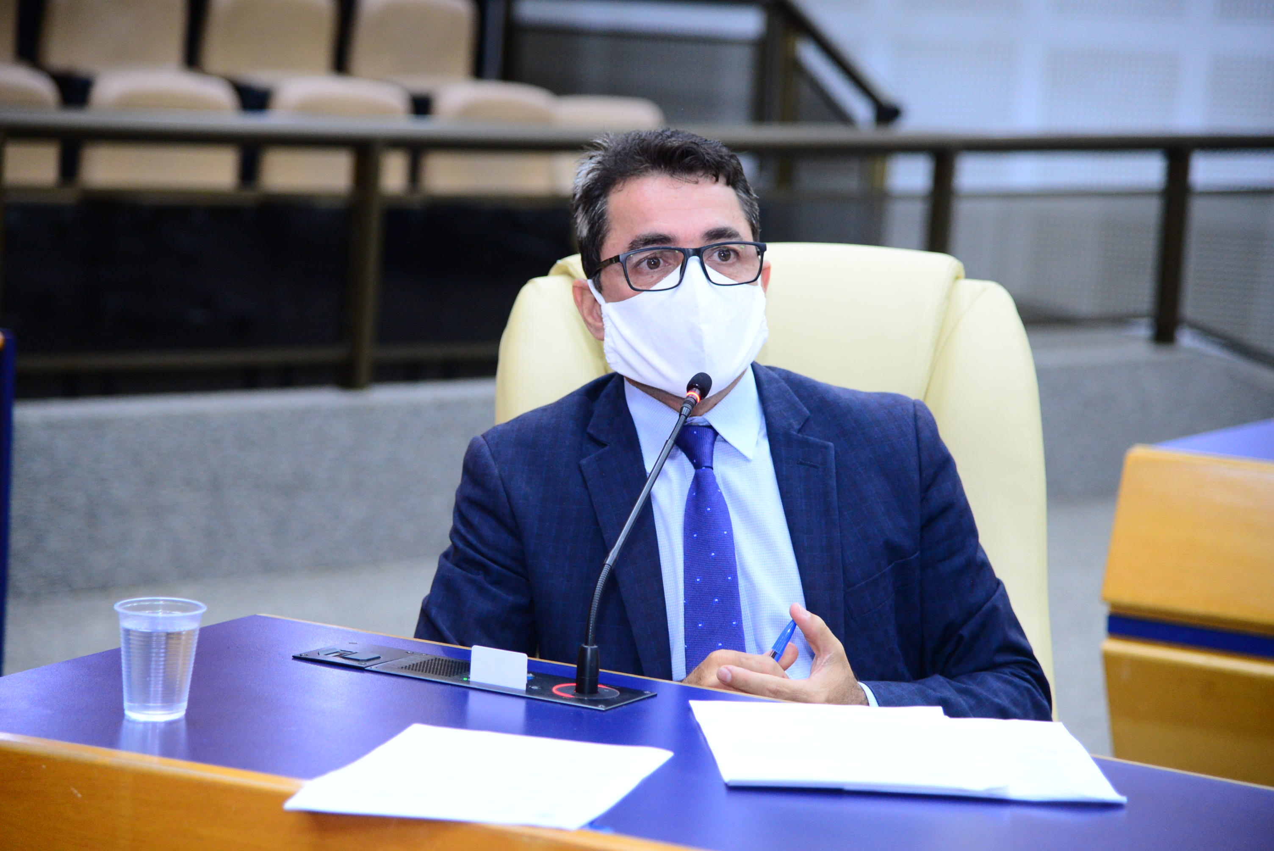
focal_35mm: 105
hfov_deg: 19.4
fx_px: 3717
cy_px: 426
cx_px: 637
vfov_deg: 13.1
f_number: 4
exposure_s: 1/80
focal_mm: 105
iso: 2500
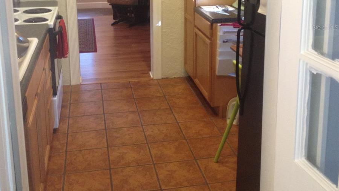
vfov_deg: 23.0
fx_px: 459
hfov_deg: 40.6
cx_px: 169
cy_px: 27
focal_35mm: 51
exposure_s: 1/20
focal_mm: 4.28
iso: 160
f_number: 2.4
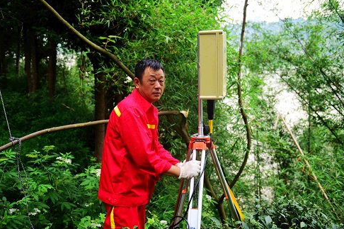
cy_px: 112
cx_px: 173
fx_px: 334
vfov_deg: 37.8
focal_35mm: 35
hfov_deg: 54.5
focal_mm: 34
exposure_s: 1/200
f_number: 2.8
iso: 640
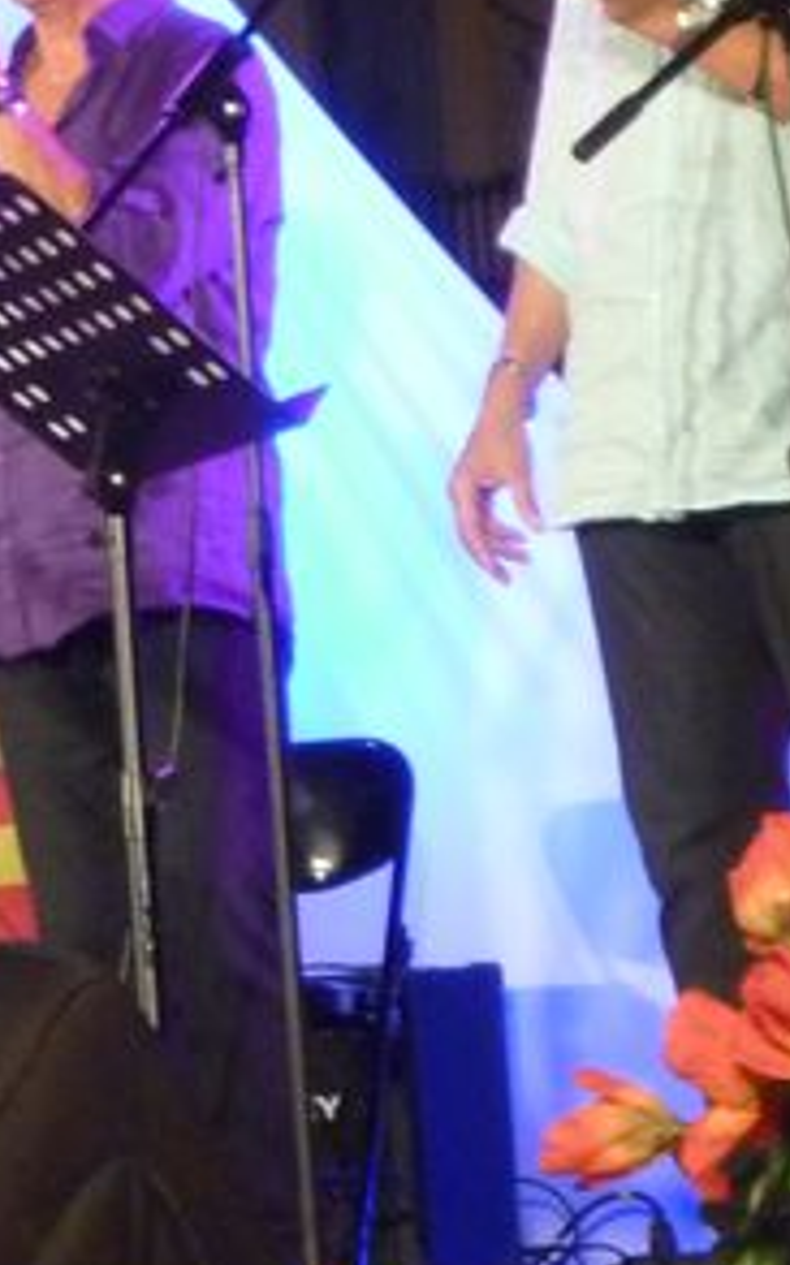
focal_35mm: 246
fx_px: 8478
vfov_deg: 8.5
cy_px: 276
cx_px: -427
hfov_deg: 5.3
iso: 400
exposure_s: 1/25
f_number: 4.9
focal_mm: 12.2
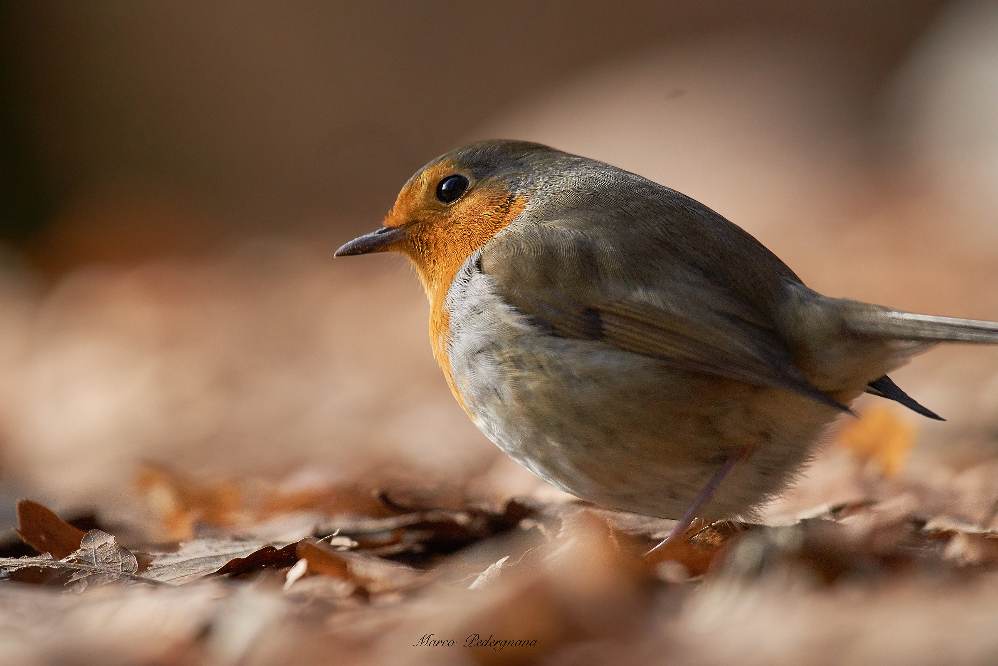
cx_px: 499
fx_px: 15593
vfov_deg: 2.4
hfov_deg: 3.7
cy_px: 333
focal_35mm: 562
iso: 1600
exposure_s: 1/1600
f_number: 5.6
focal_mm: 375
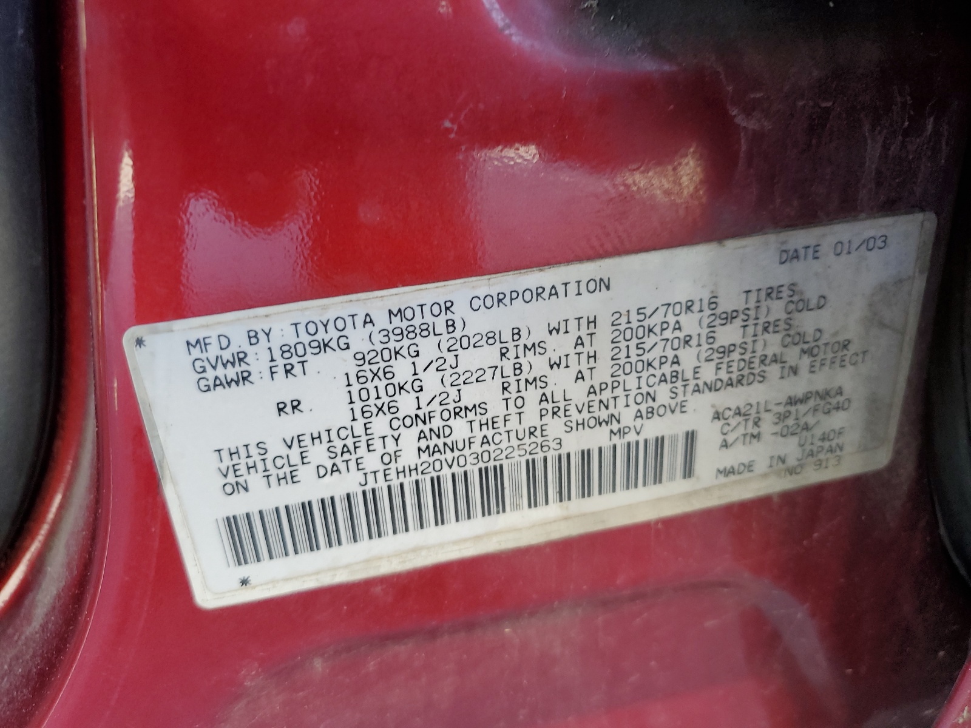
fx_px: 729
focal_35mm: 26
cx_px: 486
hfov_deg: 67.3
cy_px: 364
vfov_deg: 53.1
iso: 58
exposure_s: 1/120
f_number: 1.5
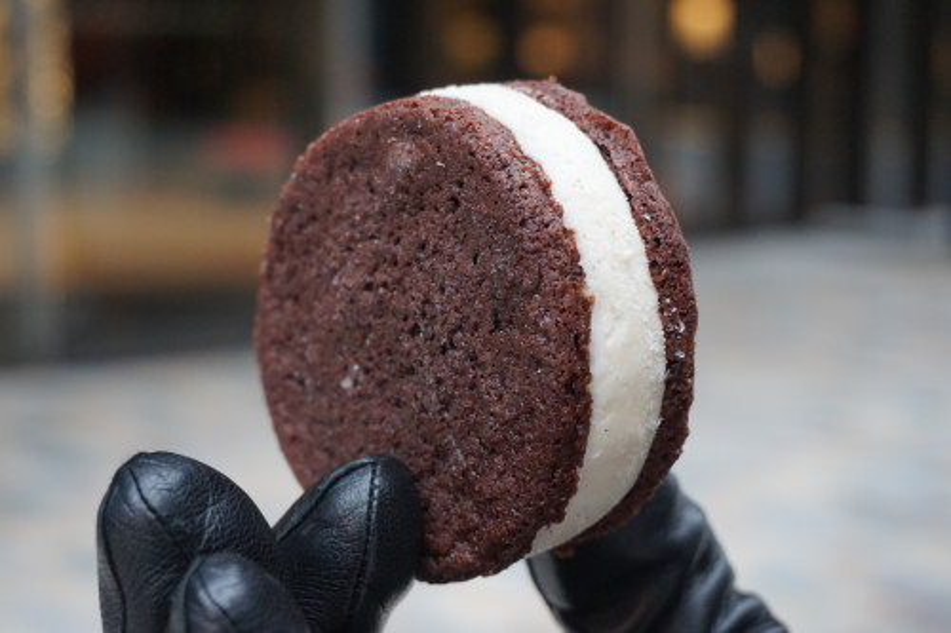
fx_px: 1664
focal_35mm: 63
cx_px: 476
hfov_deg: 31.9
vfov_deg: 21.6
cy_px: 316
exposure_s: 1/80
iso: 1250
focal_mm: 42
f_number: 5.6
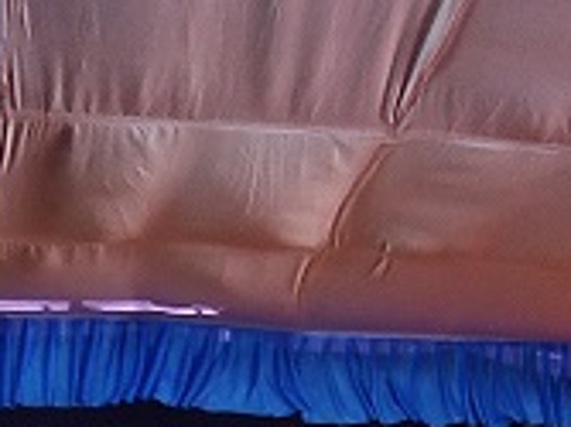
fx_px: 2983
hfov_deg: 10.9
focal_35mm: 181
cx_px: 263
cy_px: 1038
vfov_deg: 7.6
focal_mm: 3.95
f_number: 1.8
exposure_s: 1/100
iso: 137
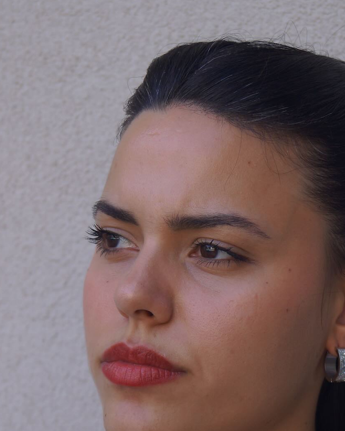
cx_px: 207
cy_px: 383
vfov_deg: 15.6
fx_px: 1557
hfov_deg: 12.6
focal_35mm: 122
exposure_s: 1/160
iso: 125
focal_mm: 40
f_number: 5
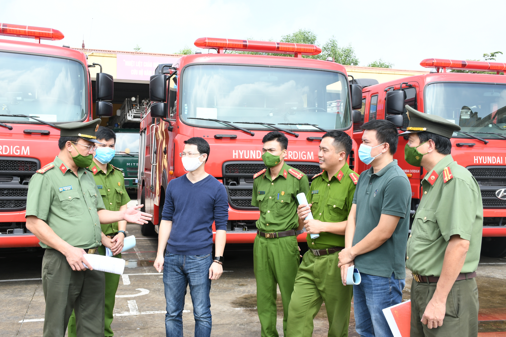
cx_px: 253
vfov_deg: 33.0
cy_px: 168
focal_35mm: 40
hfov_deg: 47.9
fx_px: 569
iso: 160
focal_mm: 27
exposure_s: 1/200
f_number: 7.1
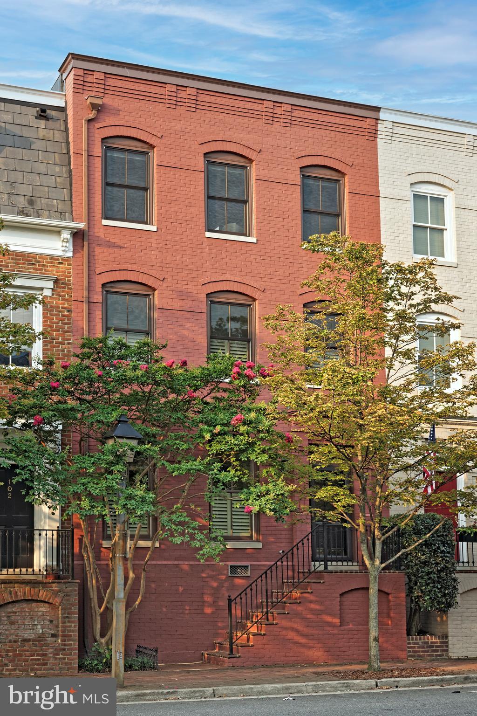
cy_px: 358
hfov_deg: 29.9
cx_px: 238
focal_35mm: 45
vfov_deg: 43.6
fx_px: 894
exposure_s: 1/100
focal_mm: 45
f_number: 8
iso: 250
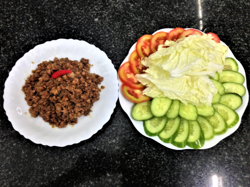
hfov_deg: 55.4
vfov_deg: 42.9
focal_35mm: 33
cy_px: 94
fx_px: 238
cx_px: 125
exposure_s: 1/20
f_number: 2.4
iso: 250
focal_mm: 4.12
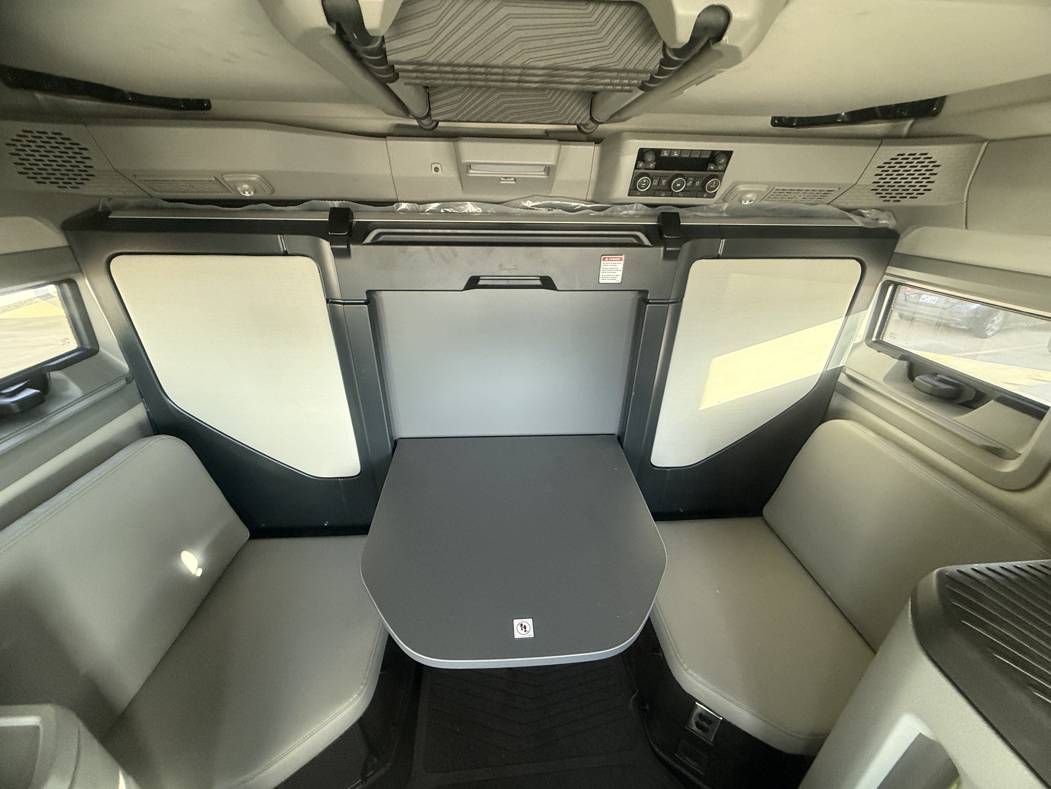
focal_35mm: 14
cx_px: 526
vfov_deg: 85.7
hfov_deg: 102.1
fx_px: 425
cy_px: 394
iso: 500
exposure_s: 1/60
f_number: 2.2
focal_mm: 2.22
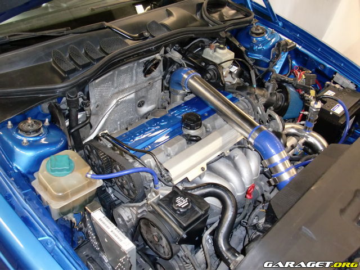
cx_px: 180
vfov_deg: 39.7
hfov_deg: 51.4
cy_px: 135
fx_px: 374
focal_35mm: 36
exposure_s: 1/60
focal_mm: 6.3
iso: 400
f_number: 2.8
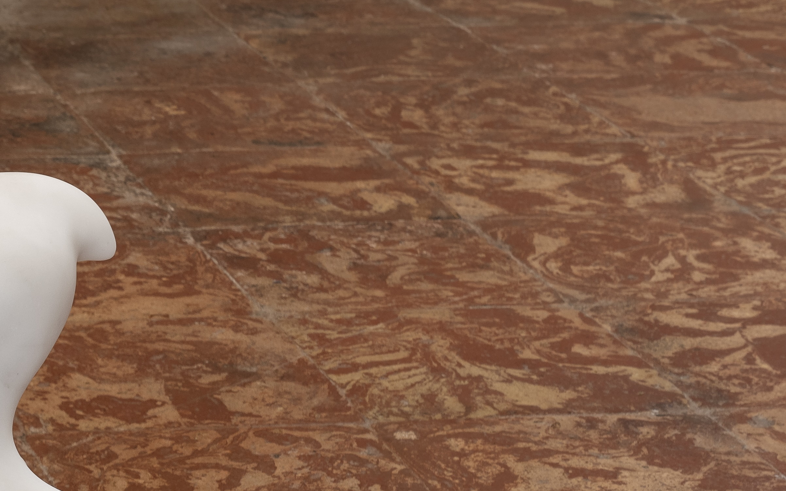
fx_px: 3106
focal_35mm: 145
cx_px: -419
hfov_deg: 13.5
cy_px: 627
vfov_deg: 8.9
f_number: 11
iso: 100
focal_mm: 44
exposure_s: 4
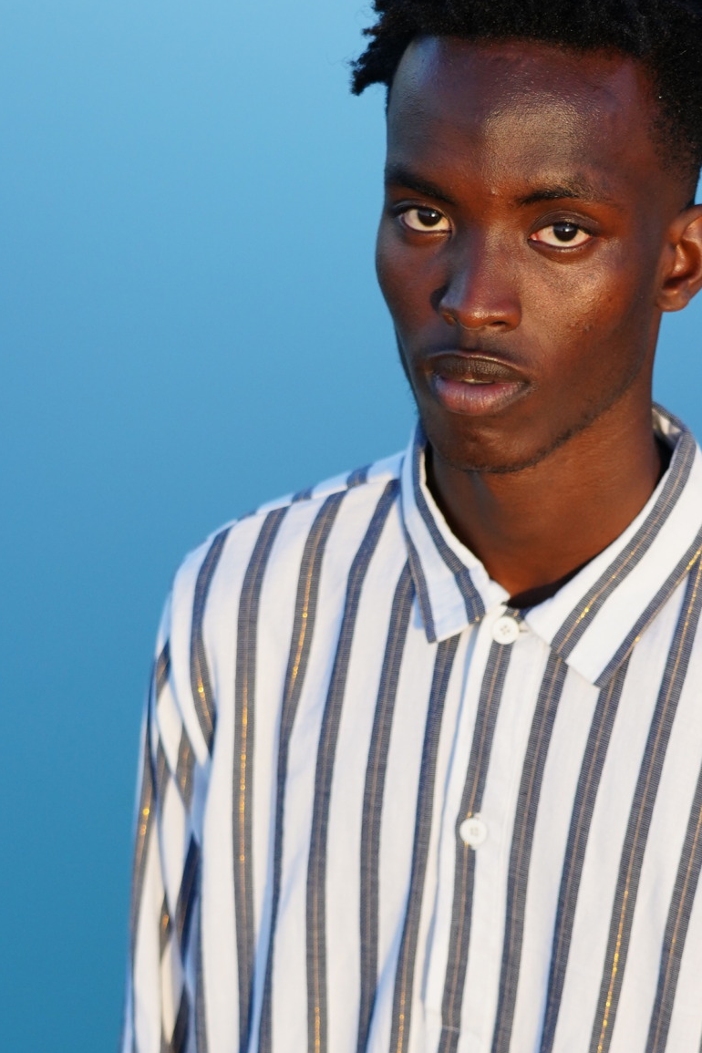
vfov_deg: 19.9
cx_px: 474
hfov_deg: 13.4
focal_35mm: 102
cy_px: 800
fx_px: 2983
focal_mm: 46
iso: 800
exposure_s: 1/2000
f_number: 4
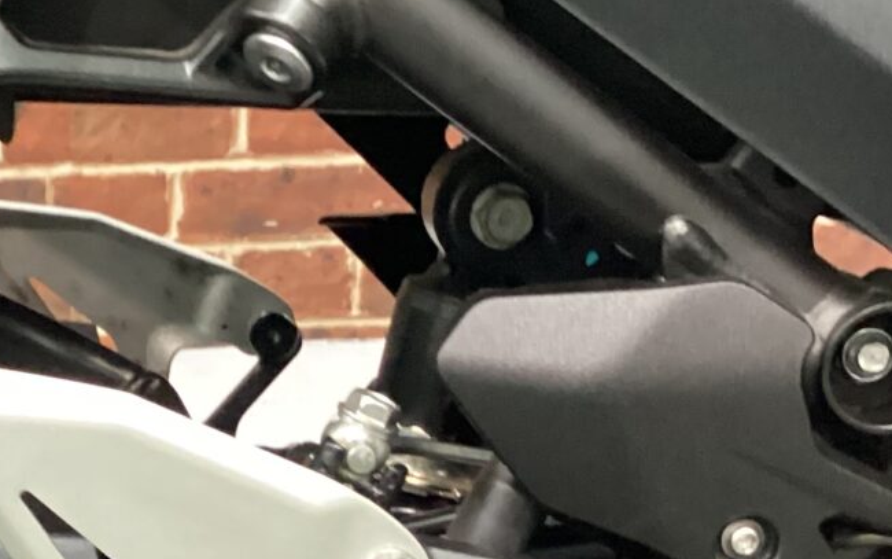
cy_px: 614
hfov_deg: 20.9
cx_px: 75
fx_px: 2359
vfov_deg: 13.2
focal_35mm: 97
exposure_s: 1/30
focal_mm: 3.3
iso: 640
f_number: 2.4
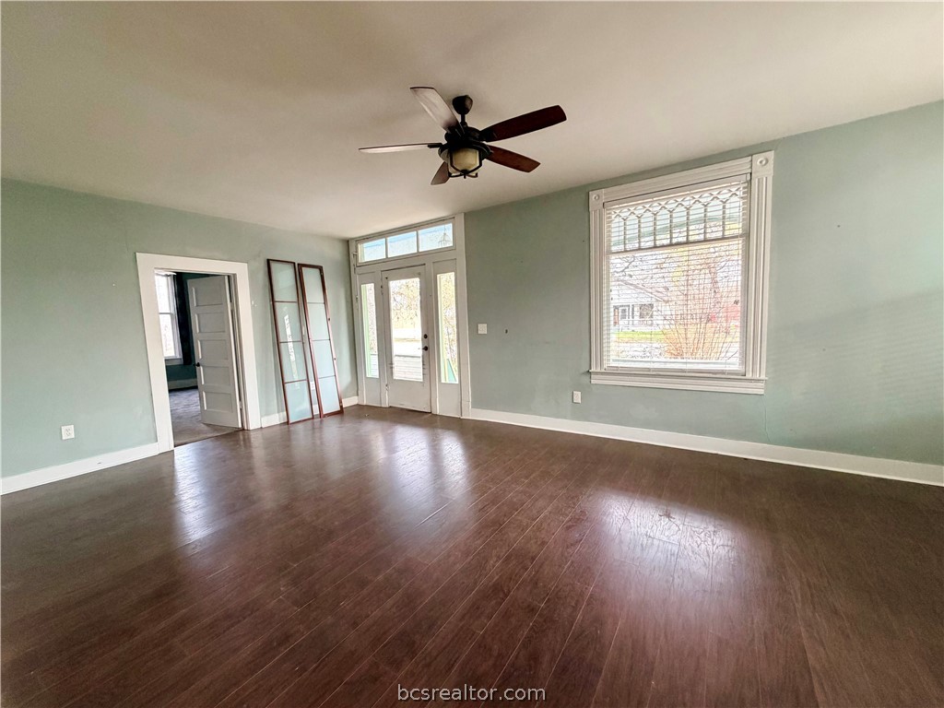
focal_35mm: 14
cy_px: 354
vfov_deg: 85.7
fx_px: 382
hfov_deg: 102.1
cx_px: 472
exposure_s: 1/66
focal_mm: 2.22
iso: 320
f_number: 2.2
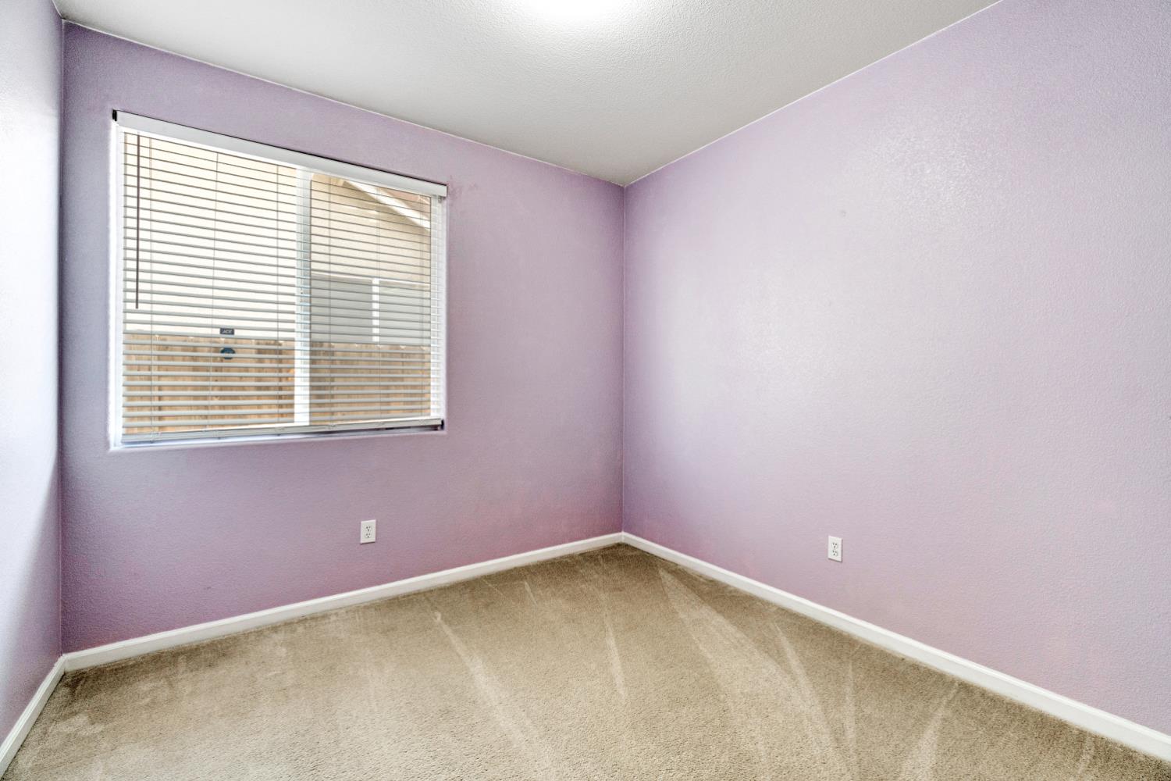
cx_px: 586
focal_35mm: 15
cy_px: 390
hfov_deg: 100.4
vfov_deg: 77.3
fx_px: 488
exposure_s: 1/15
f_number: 8
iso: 400
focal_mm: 10
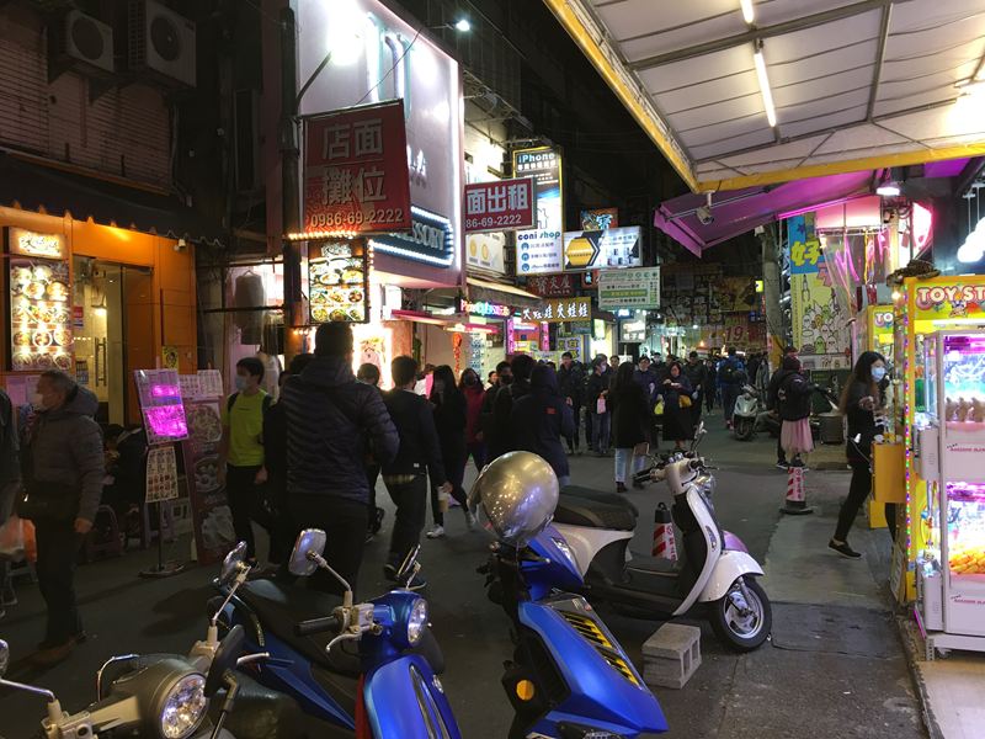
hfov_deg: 61.7
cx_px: 492
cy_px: 370
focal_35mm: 29
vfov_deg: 48.2
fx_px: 825
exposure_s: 1/15
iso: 32
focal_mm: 4.15
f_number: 2.2
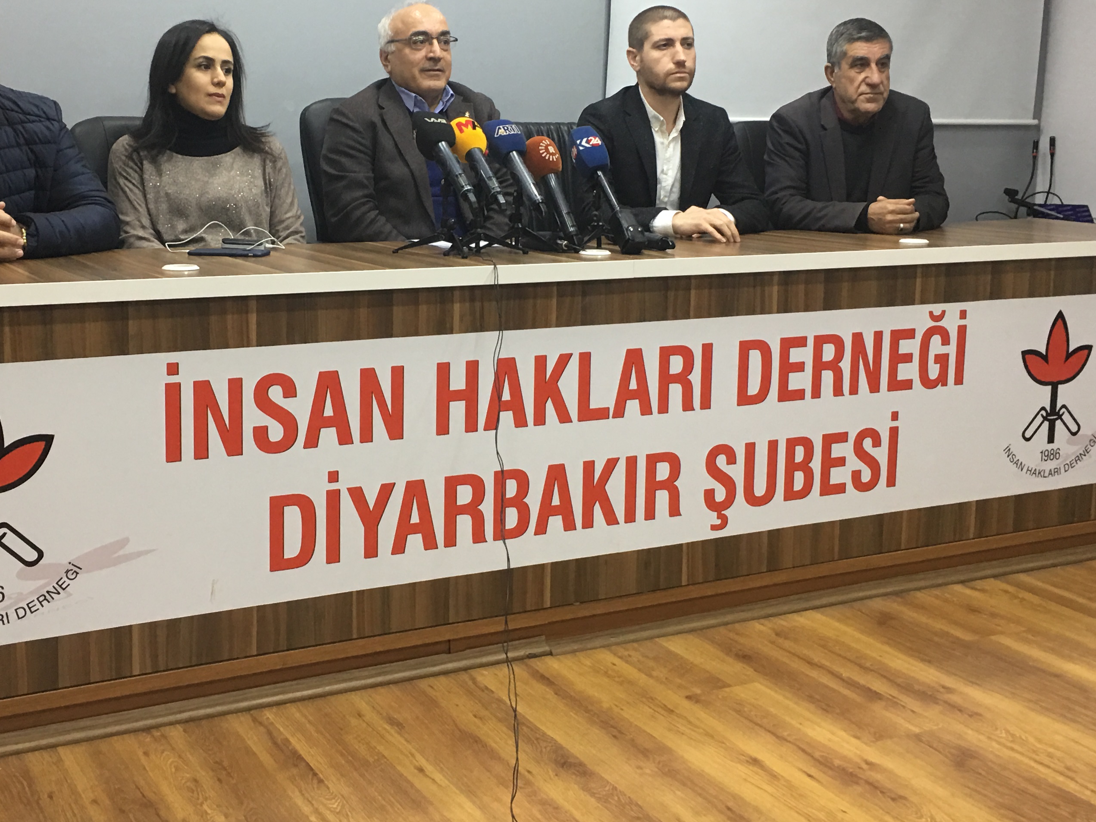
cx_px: 476
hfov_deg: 41.2
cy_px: 333
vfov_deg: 31.4
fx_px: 1456
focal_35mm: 46
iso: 50
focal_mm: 4.15
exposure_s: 1/15
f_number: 2.2
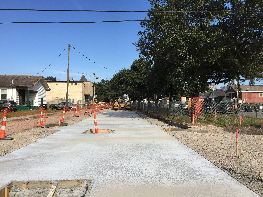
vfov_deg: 48.2
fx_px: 220
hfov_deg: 61.7
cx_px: 132
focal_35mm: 29
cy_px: 98
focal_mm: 4.15
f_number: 2.2
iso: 32
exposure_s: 1/1799
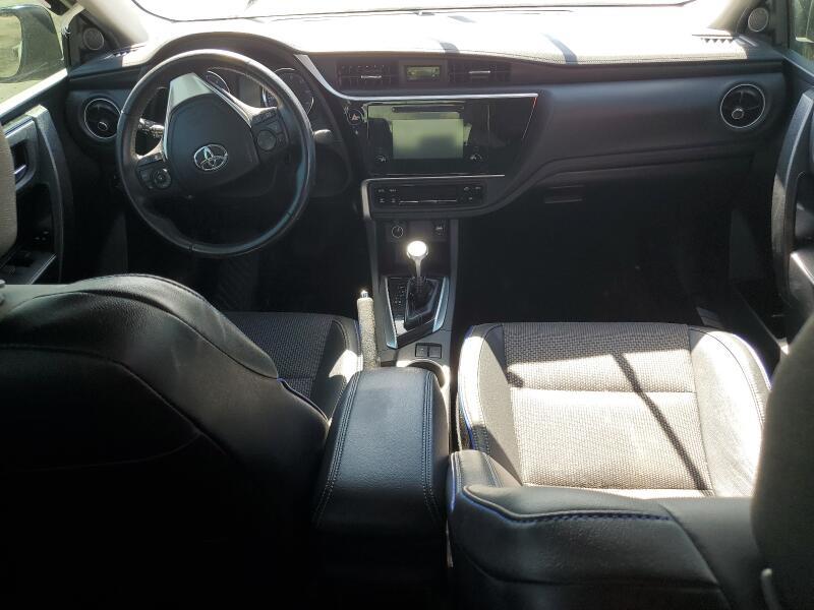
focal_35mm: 26
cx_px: 407
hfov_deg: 67.3
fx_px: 611
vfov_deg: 53.1
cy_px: 305
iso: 50
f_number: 1.5
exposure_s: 1/156
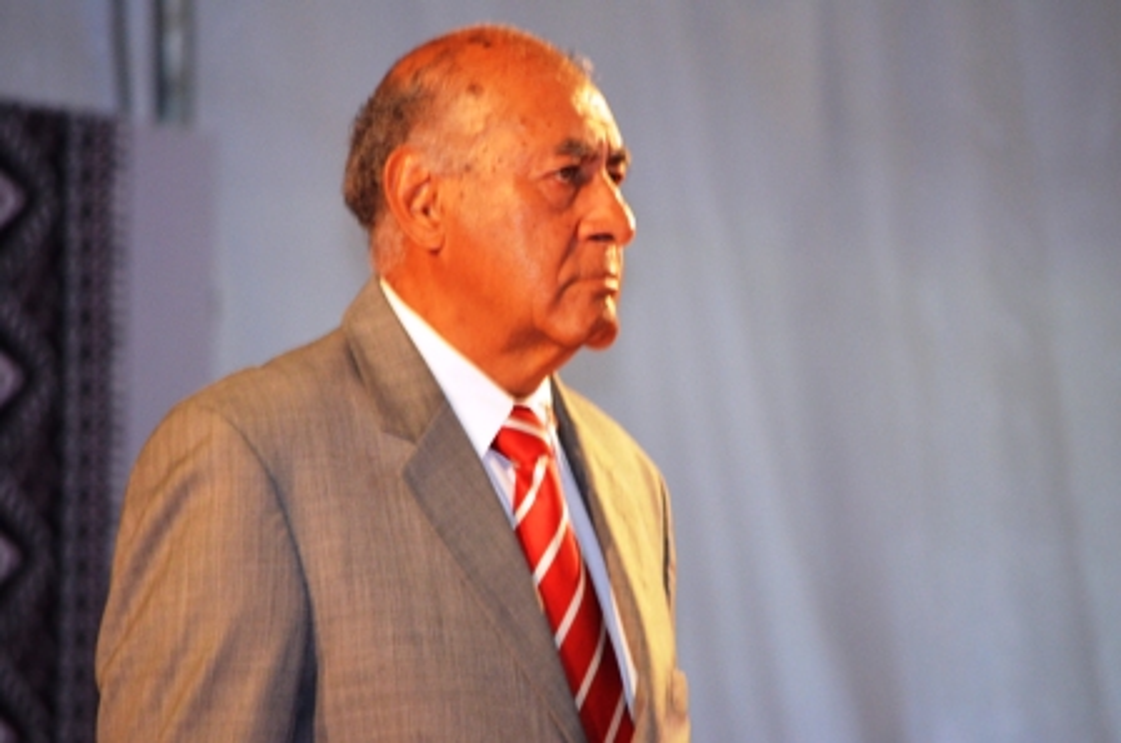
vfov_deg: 3.0
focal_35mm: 450
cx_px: 560
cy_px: 372
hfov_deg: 4.6
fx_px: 13987
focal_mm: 300
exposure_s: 1/60
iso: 2200
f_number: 5.6
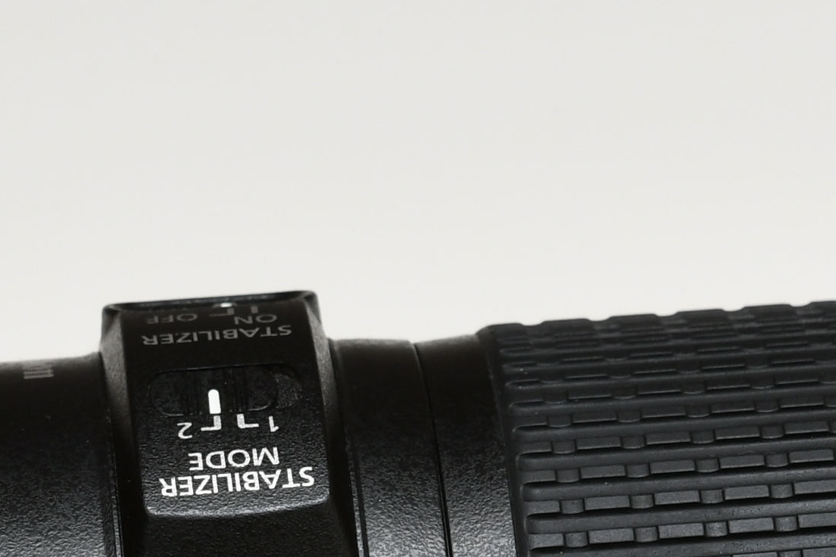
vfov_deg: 3.5
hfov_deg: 5.2
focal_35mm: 397
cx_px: 547
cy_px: 816
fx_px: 9219
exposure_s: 1/125
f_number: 10
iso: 250
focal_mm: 70
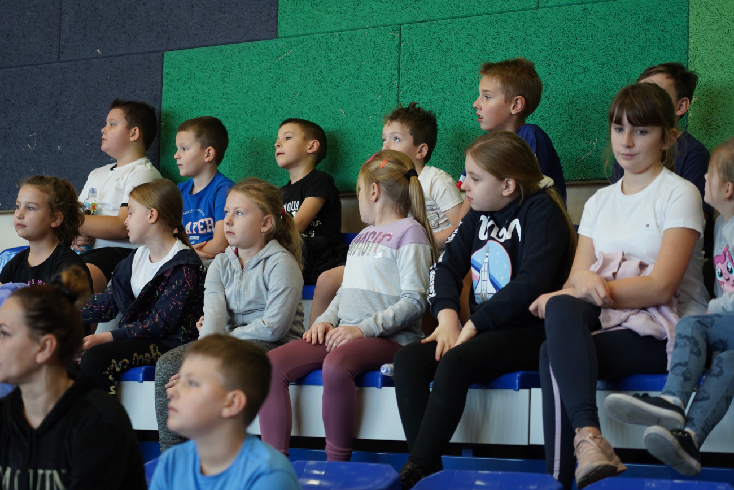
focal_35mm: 105
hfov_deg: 19.5
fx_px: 2141
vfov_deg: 13.0
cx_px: 367
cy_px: 245
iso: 1250
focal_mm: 105
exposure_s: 1/100
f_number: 4
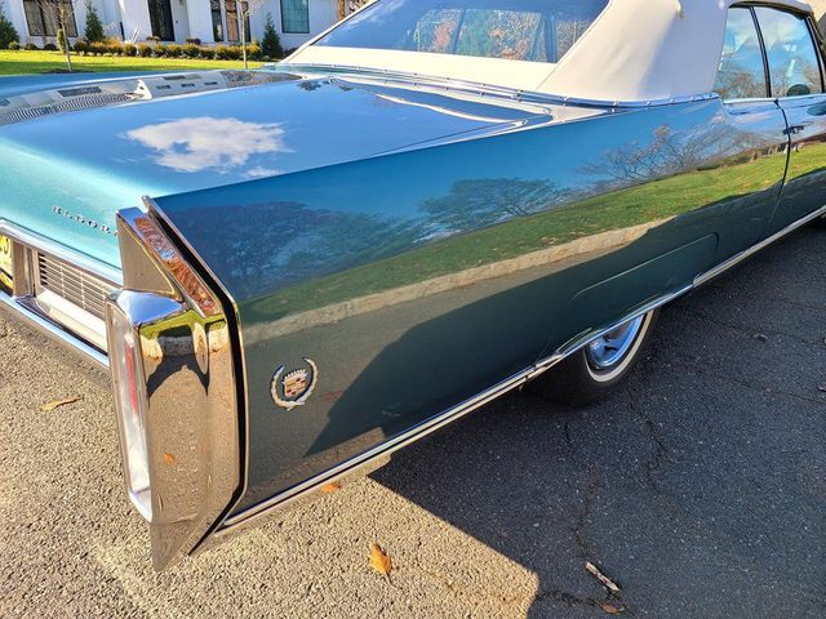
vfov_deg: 53.1
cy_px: 310
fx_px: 620
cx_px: 413
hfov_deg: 67.3
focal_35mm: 26
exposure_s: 1/465
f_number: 1.8
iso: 40
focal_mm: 5.4
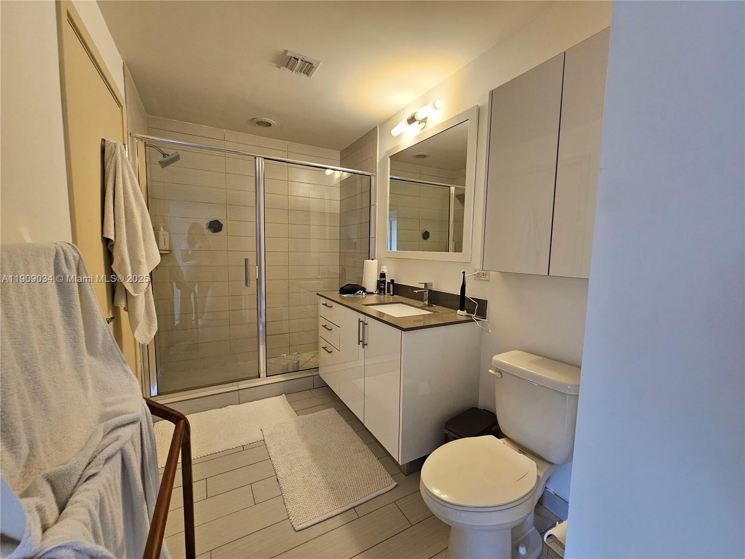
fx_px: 280
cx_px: 372
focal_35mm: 13
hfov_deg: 106.2
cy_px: 280
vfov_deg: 89.9
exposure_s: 1/60
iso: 160
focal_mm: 2.2
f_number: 2.2
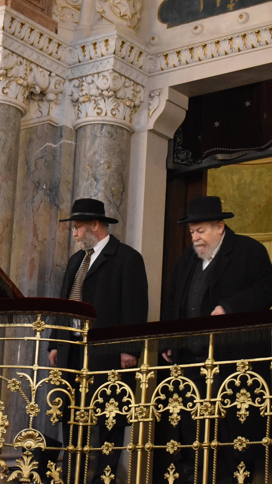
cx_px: 72
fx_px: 1397
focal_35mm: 109
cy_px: 243
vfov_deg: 19.6
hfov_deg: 11.1
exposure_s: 1/60
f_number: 5.3
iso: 3200
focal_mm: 46
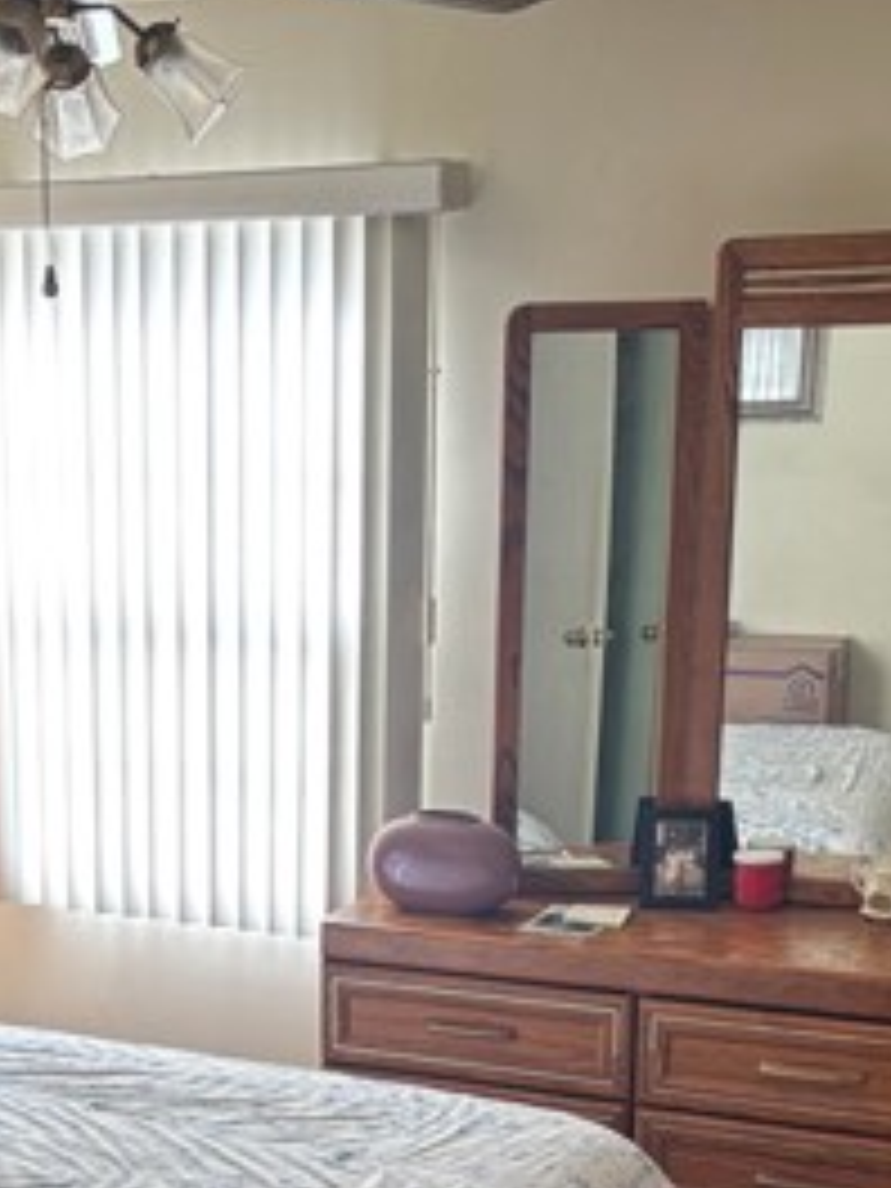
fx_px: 2162
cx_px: 207
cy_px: 976
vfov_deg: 29.9
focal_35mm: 63
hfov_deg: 23.0
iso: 160
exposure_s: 1/60
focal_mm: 5.96
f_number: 1.6
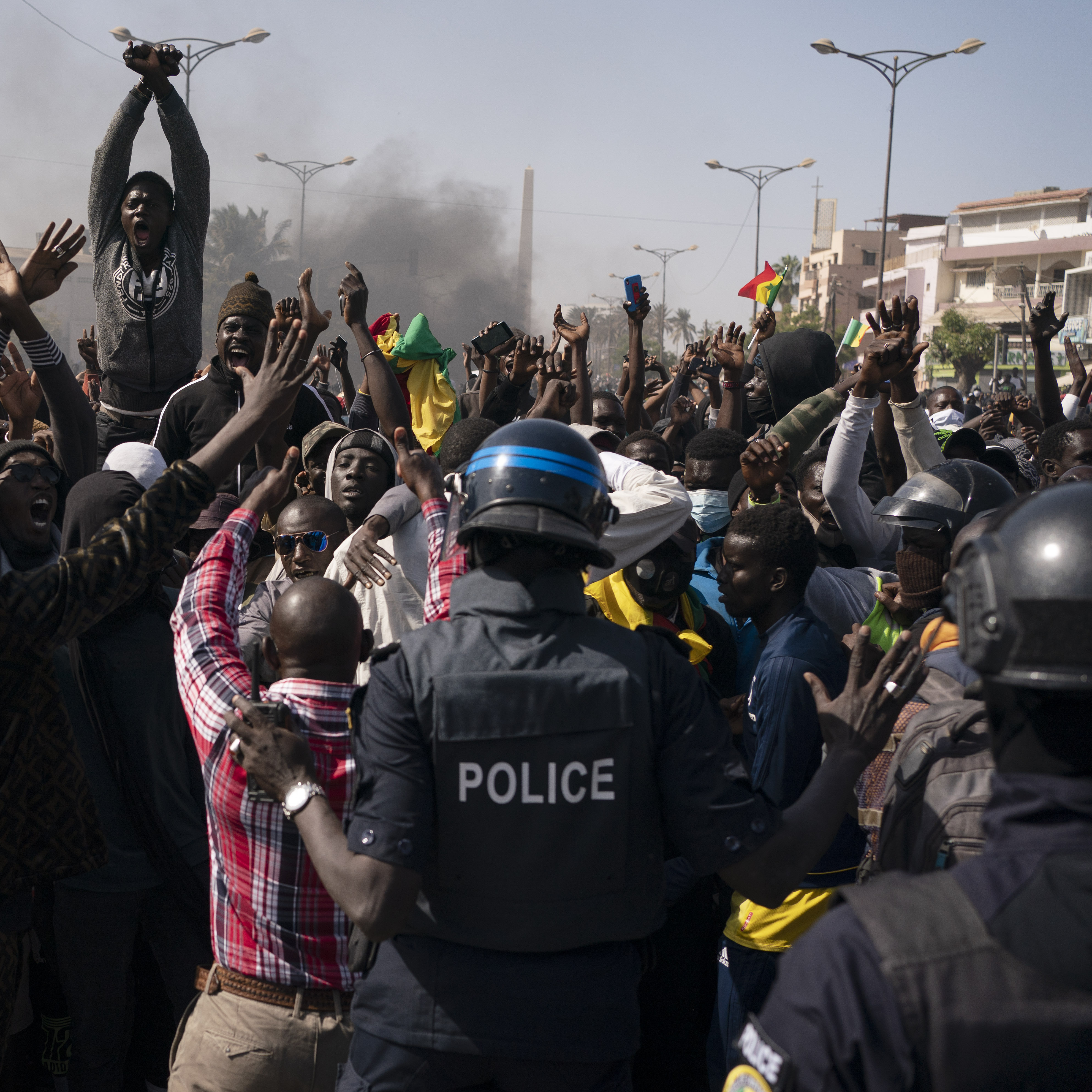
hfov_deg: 36.7
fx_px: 1606
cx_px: 275
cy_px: 550
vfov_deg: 37.6
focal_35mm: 45
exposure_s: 1/2500
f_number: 4.5
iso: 200
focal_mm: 35
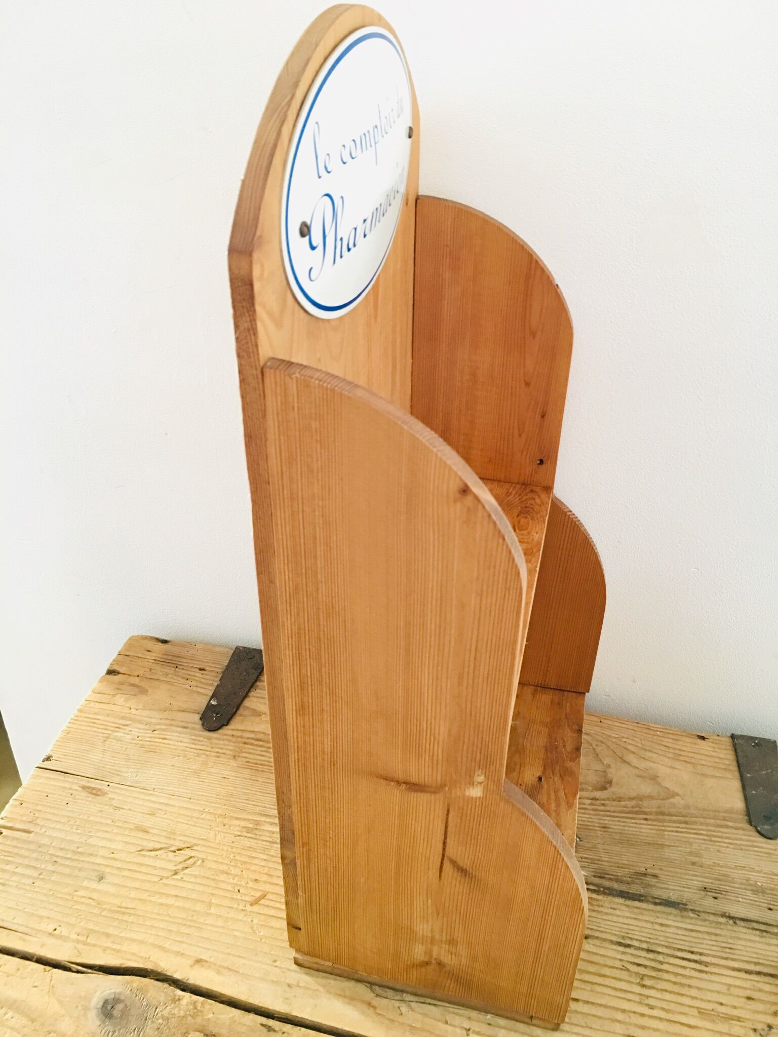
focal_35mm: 29
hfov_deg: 48.2
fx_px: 869
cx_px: 389
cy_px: 518
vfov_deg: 61.7
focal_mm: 4.15
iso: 100
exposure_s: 1/8
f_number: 2.2
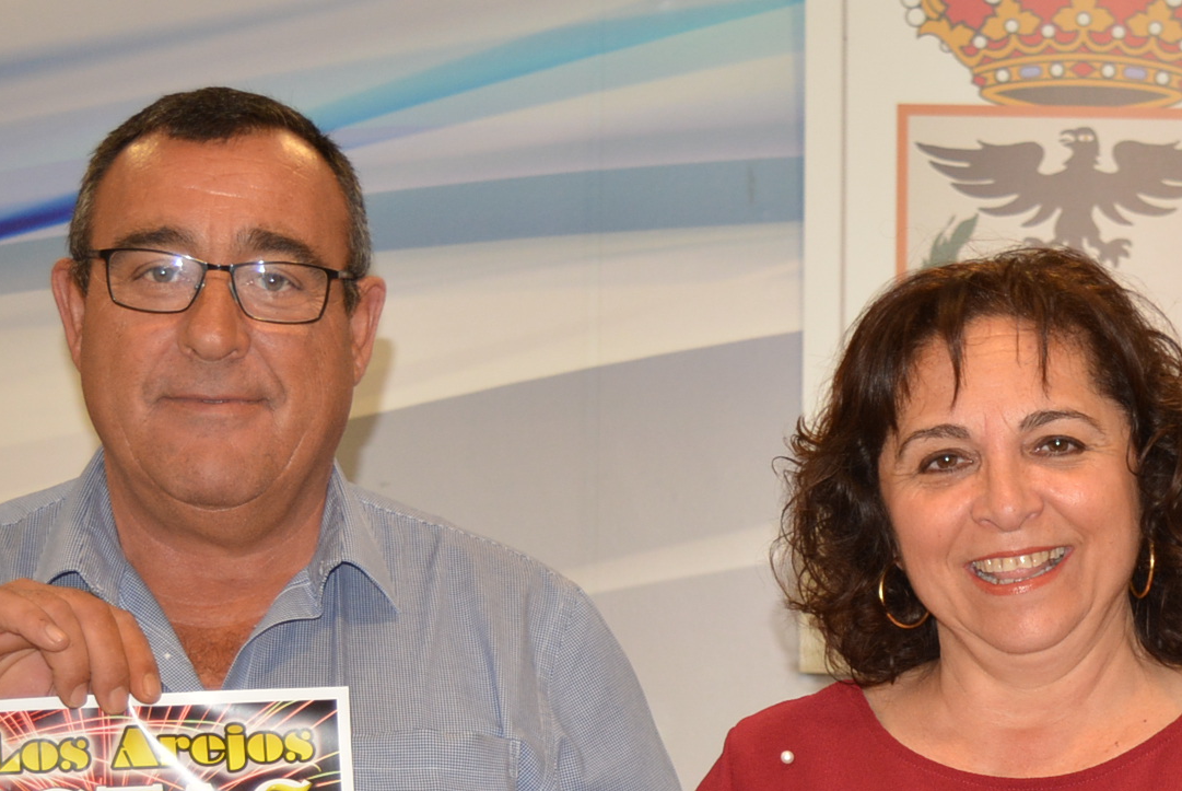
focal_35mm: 120
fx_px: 3956
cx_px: 1104
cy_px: 919
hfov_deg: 16.7
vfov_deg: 11.2
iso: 400
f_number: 4.2
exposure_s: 1/60
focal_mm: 29
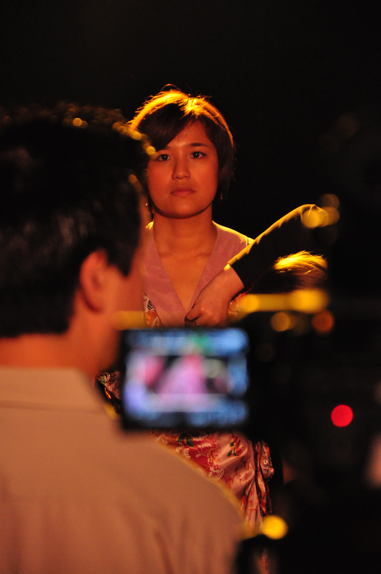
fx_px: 2769
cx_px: 190
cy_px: 287
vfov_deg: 11.8
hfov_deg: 7.9
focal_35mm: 174
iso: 2500
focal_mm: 116
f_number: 5.6
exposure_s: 1/80
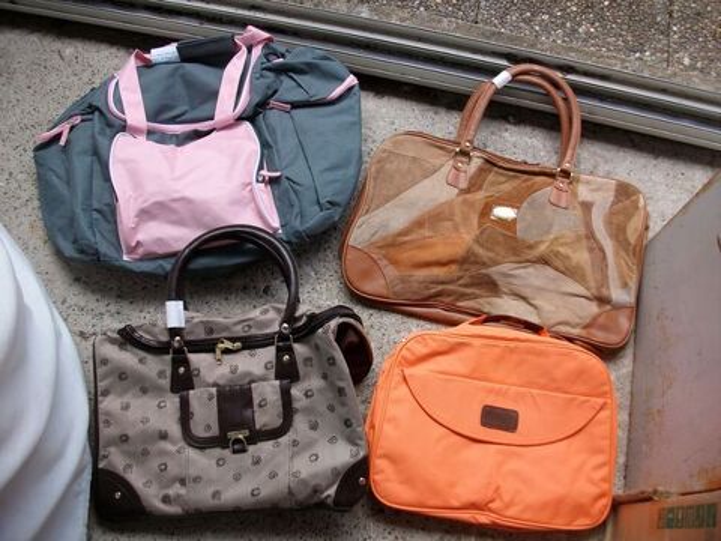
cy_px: 270
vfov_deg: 44.2
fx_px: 667
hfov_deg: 56.8
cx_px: 360
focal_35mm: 32
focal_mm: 5.7
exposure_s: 1/170
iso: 80
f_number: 2.9
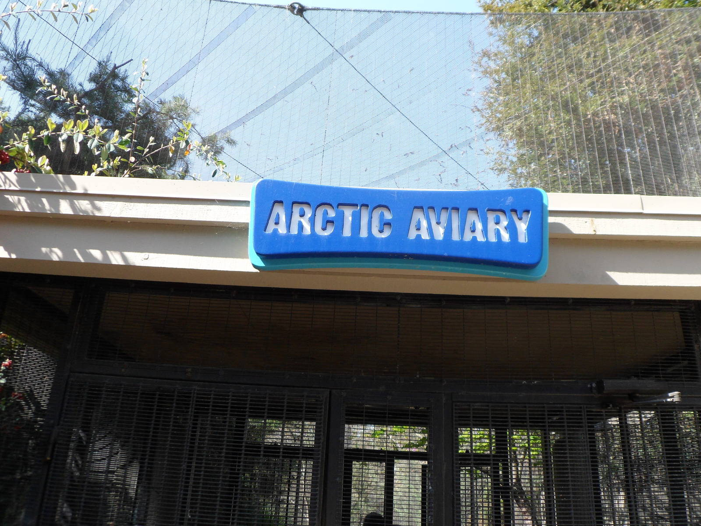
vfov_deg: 51.4
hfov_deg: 65.3
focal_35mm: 27
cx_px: 350
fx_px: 547
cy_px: 263
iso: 80
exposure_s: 1/250
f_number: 3.3
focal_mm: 4.9
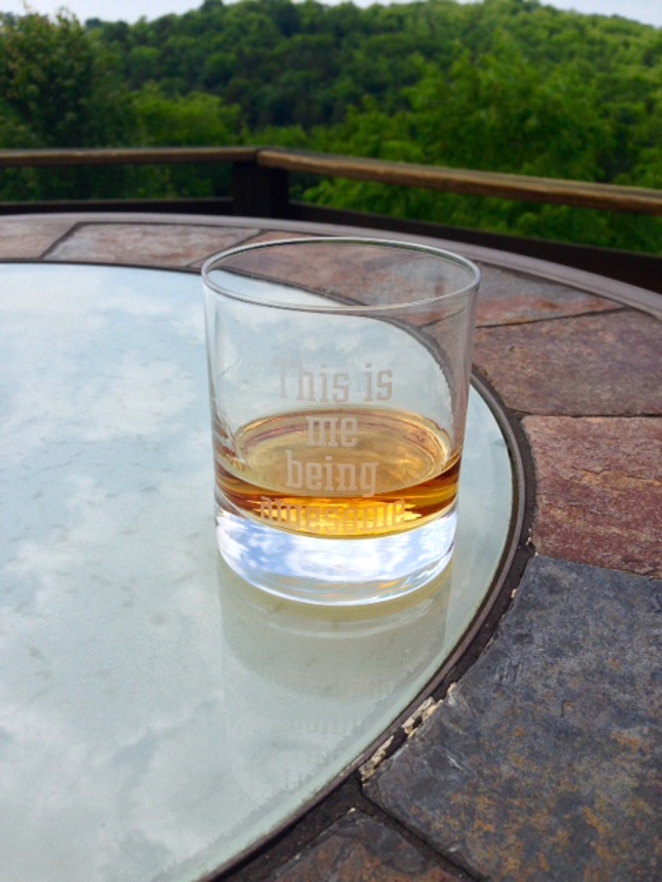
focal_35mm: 33
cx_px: 331
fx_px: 841
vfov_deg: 55.4
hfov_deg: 42.9
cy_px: 441
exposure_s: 1/1391
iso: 50
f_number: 2.4
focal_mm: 4.12
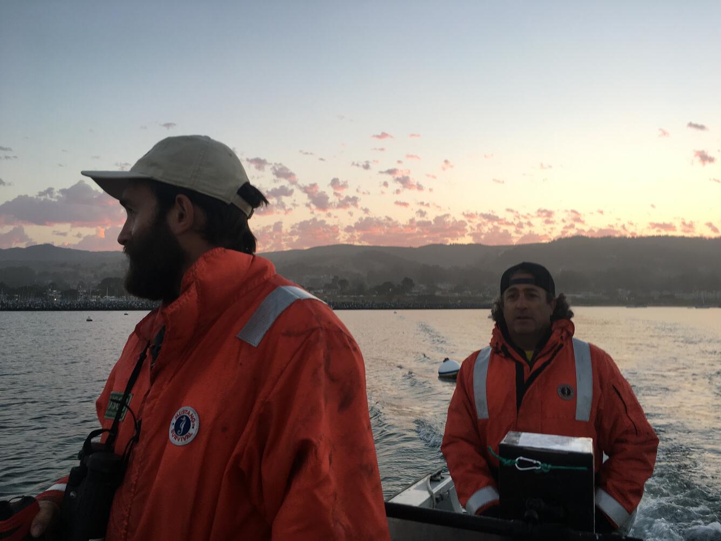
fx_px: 604
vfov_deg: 48.2
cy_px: 270
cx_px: 360
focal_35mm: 29
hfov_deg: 61.7
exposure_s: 1/60
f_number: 2.2
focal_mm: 4.15
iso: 32
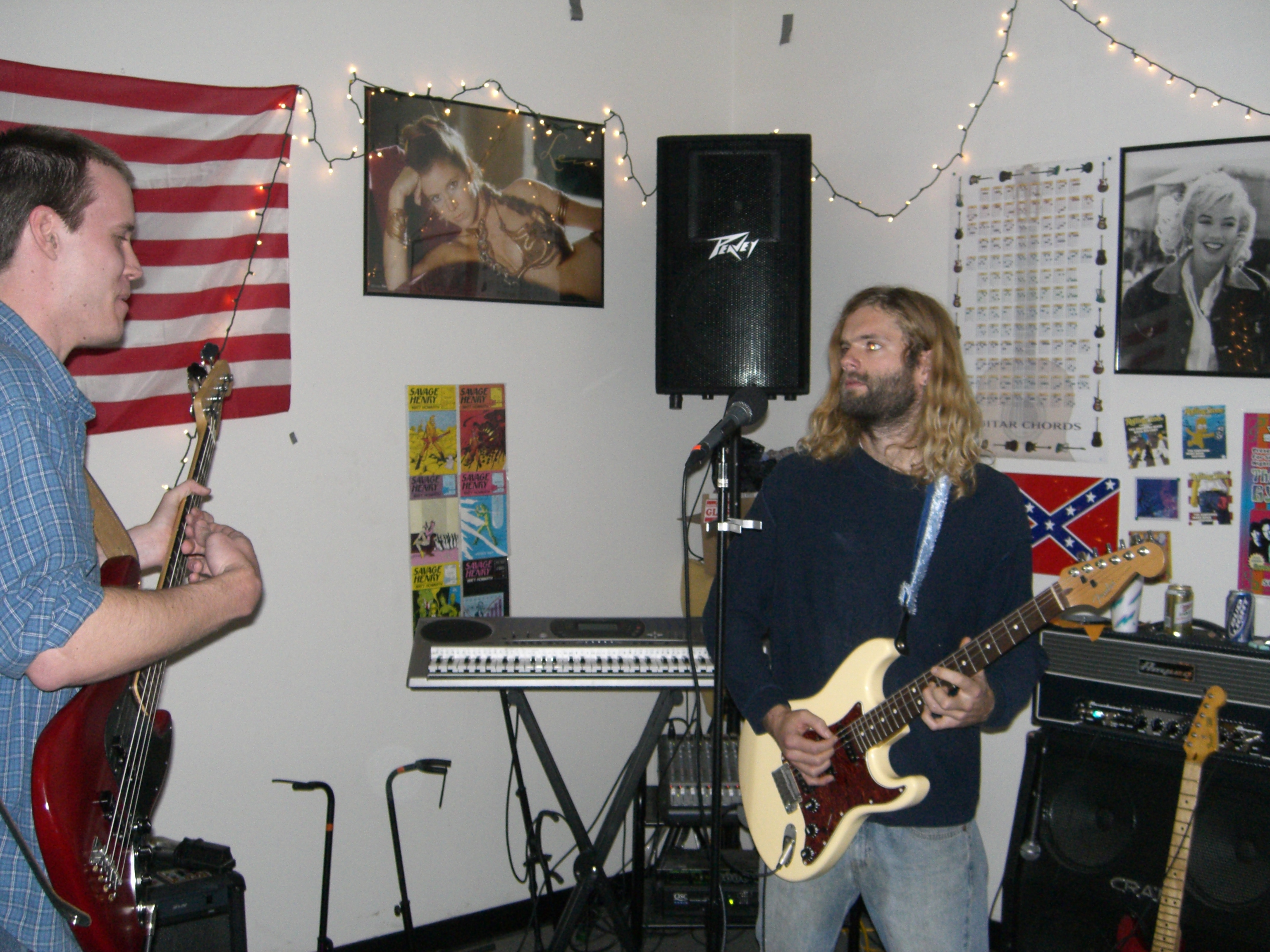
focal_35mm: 38
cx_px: 635
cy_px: 476
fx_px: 1394
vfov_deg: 37.7
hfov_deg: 49.0
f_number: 2.8
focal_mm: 7.9
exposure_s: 1/60
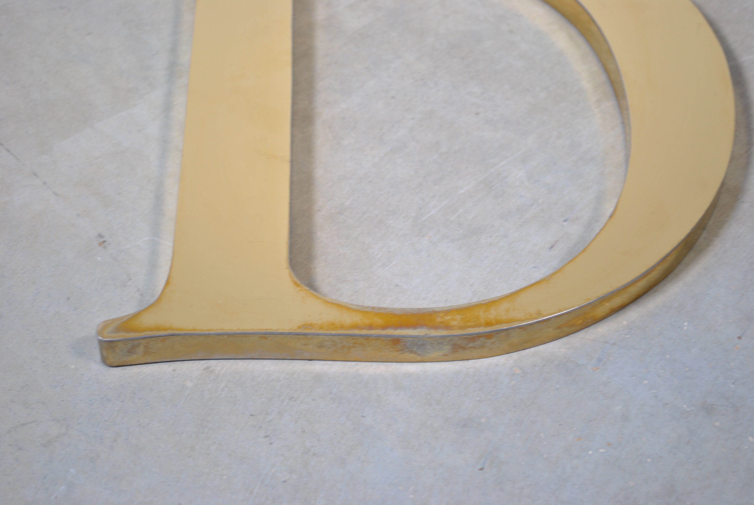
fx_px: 1730
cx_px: 377
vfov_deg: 16.6
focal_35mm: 82
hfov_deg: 24.6
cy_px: 252
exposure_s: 1/25
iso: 200
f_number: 5.6
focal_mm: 55
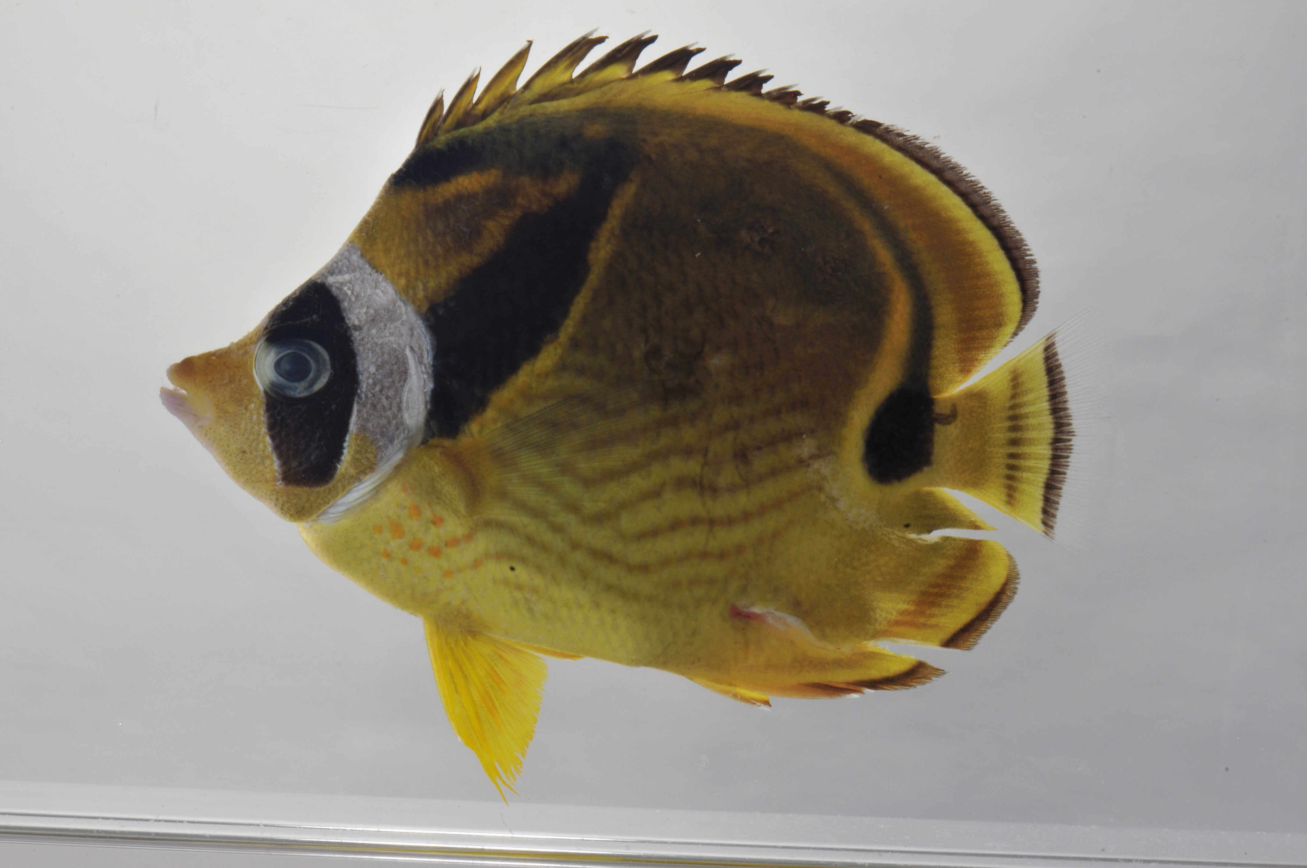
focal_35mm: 158
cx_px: 654
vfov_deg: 8.7
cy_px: 434
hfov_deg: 13.1
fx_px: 5711
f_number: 36
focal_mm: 105
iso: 200
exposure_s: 1/60
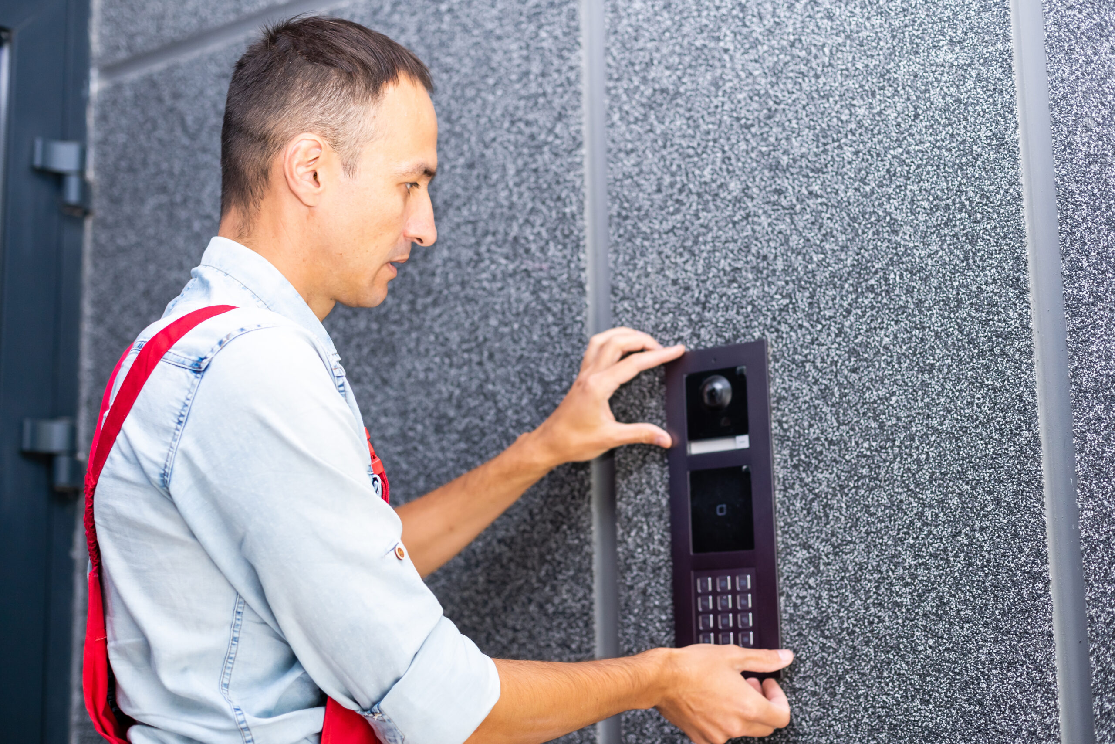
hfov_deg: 39.6
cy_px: 372
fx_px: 1549
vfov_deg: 27.0
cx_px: 558
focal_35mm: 50
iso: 320
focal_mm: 50
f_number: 2.8
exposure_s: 1/80
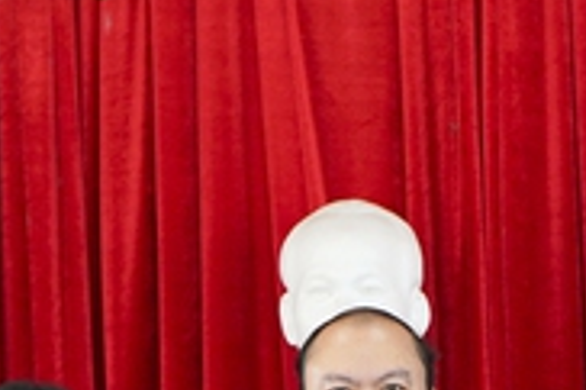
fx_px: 2911
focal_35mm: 179
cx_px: 712
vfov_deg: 7.6
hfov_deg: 11.3
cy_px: 479
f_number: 4
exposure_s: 1/200
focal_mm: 44
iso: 640
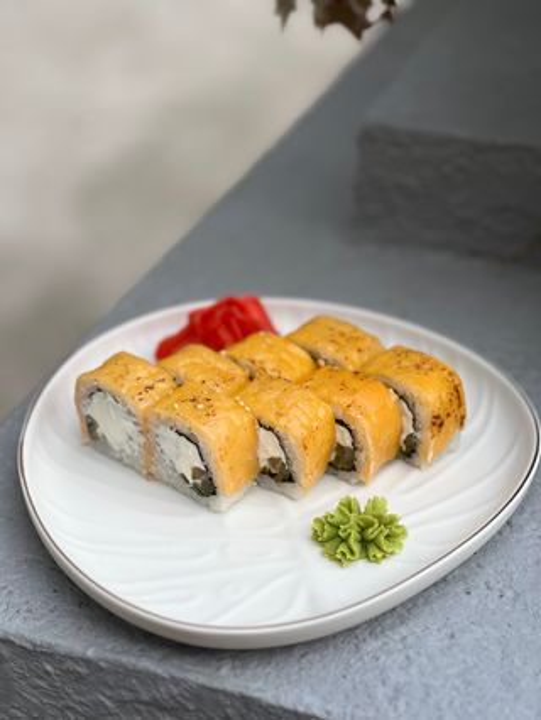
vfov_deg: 25.3
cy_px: 360
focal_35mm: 77
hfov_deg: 19.2
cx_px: 270
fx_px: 1603
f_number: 2.8
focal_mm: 9
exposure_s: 1/121
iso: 25
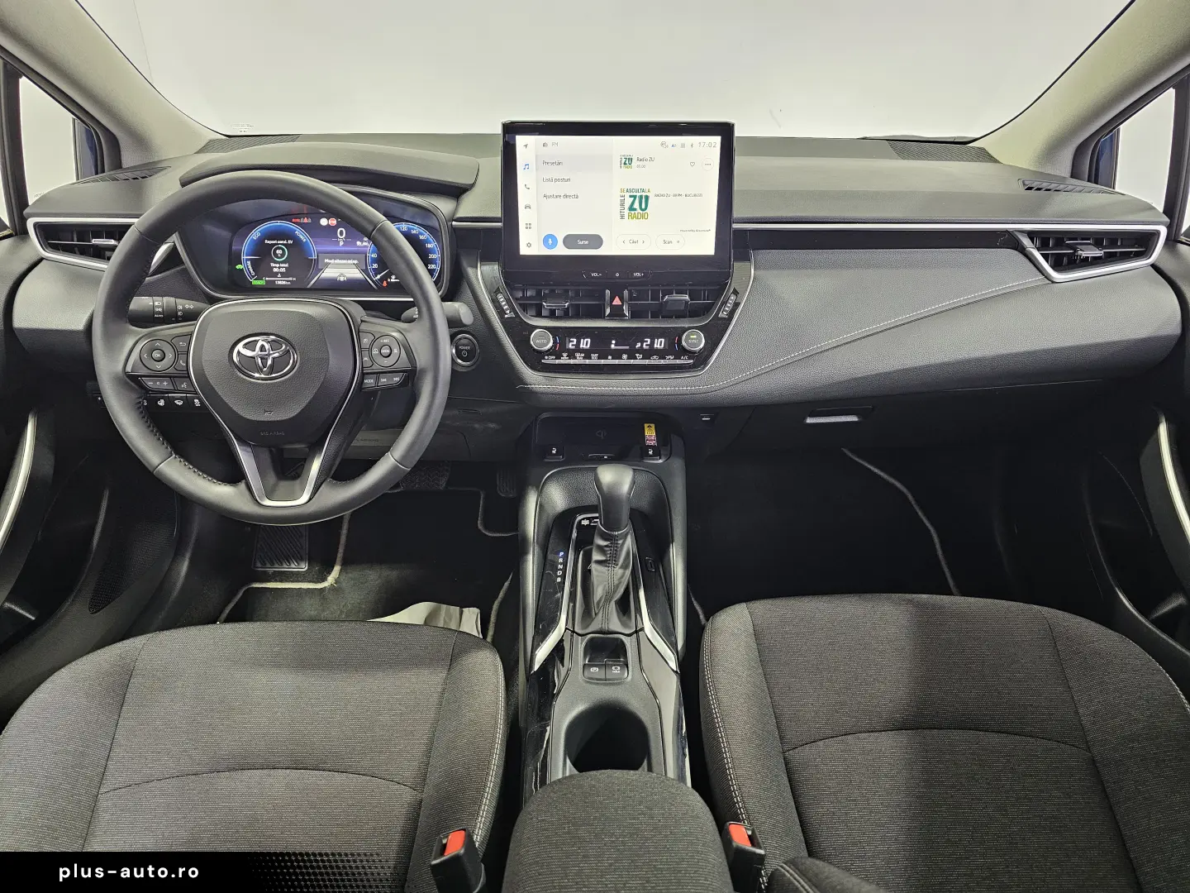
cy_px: 446
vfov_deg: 58.9
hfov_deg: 73.9
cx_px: 595
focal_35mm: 23
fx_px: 791
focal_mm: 6.3
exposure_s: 1/40.1
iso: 320
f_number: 1.7
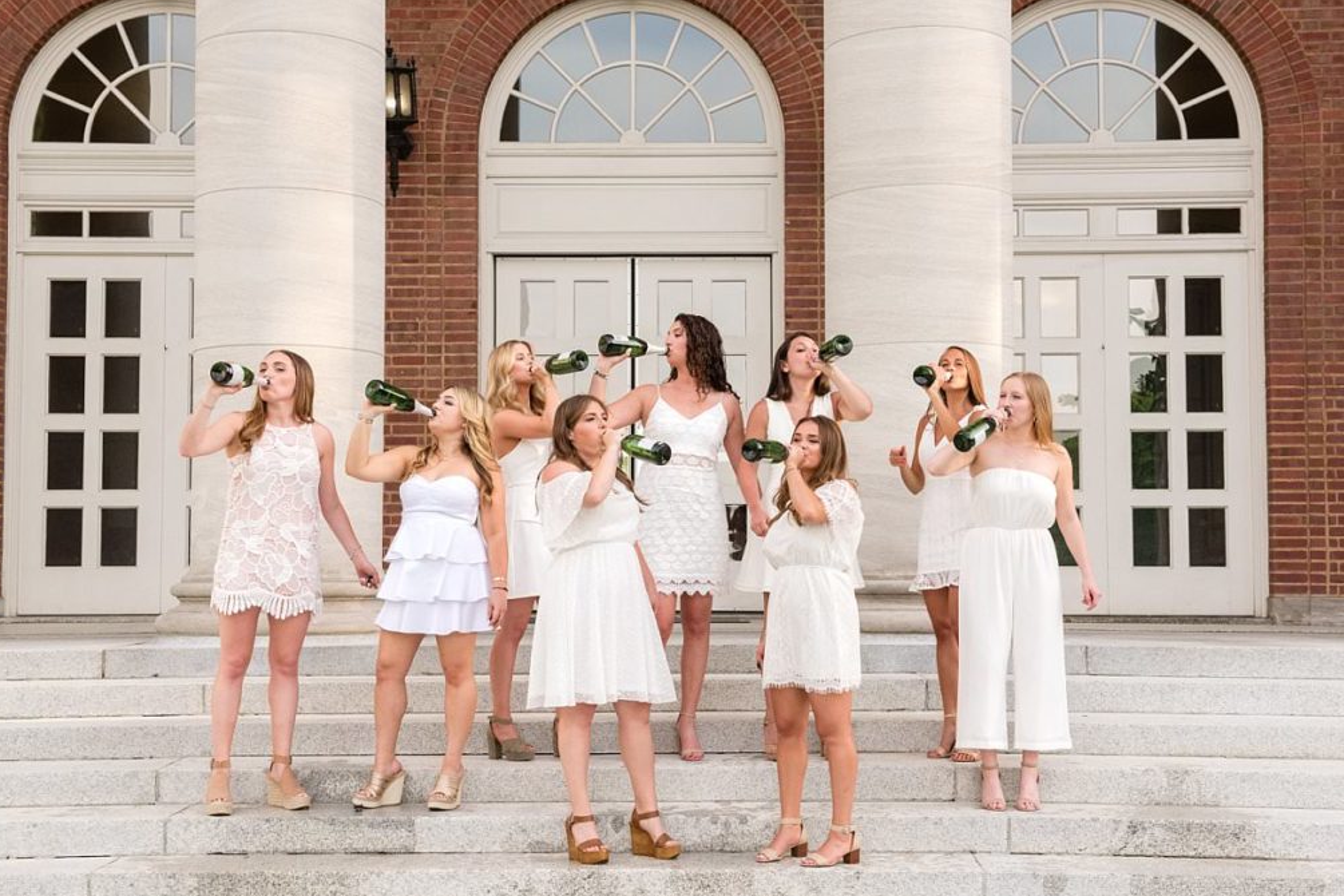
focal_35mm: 53
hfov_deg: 37.5
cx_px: 670
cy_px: 453
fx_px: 1979
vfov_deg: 25.5
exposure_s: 1/1000
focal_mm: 52
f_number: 8
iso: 2000
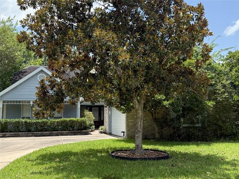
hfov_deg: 44.8
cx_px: 120
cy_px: 90
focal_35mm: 42
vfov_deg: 34.3
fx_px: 290
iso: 100
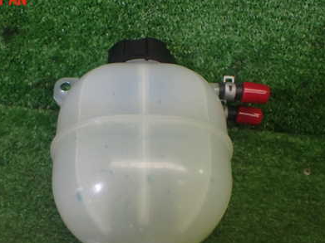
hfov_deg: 41.0
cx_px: 125
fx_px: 432
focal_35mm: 46
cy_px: 176
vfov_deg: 31.1
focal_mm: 5.4
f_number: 2.3
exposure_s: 1/125
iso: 200
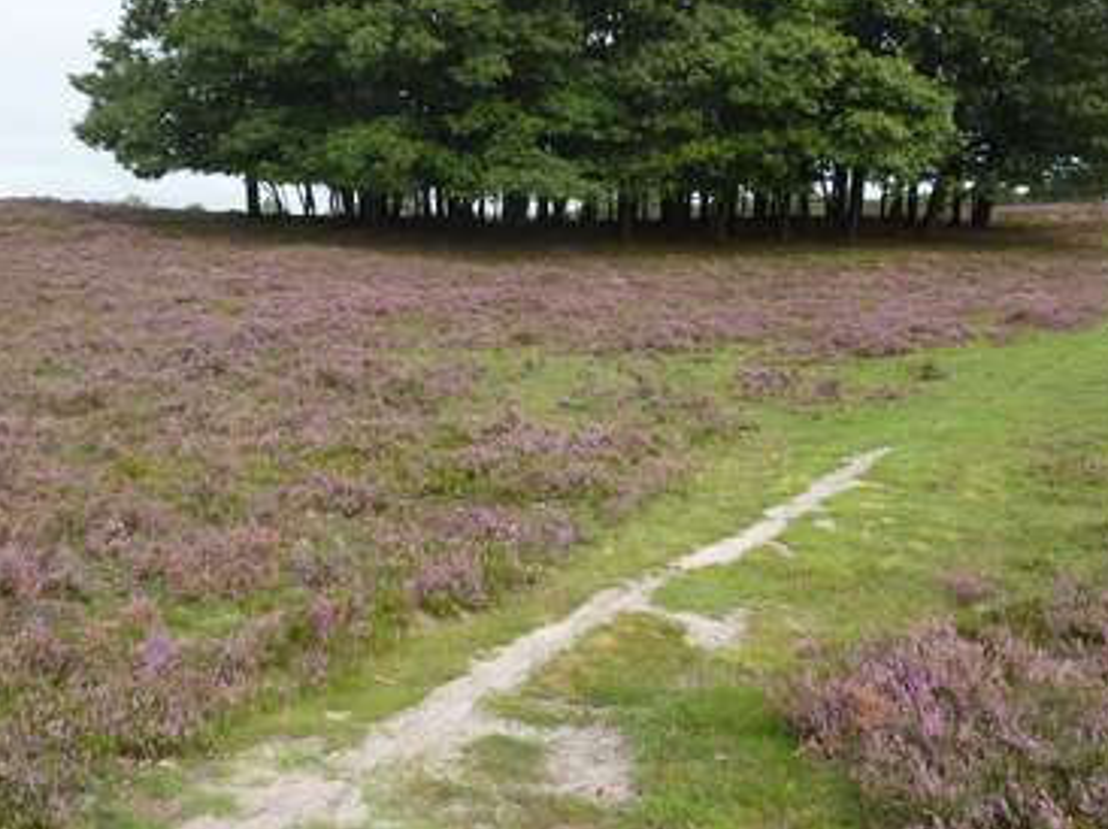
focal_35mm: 41
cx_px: 460
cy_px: 206
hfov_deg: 45.6
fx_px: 1311
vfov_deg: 34.4
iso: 80
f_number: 4
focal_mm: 4.1
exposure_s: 1/200
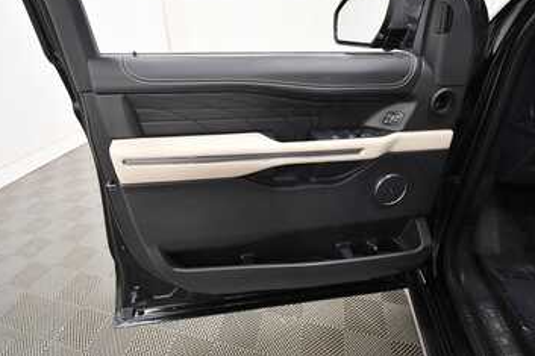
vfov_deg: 70.1
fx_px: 253
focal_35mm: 17
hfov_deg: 93.1
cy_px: 155
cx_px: 246
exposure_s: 1/125
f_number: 4.5
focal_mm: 10
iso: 1600
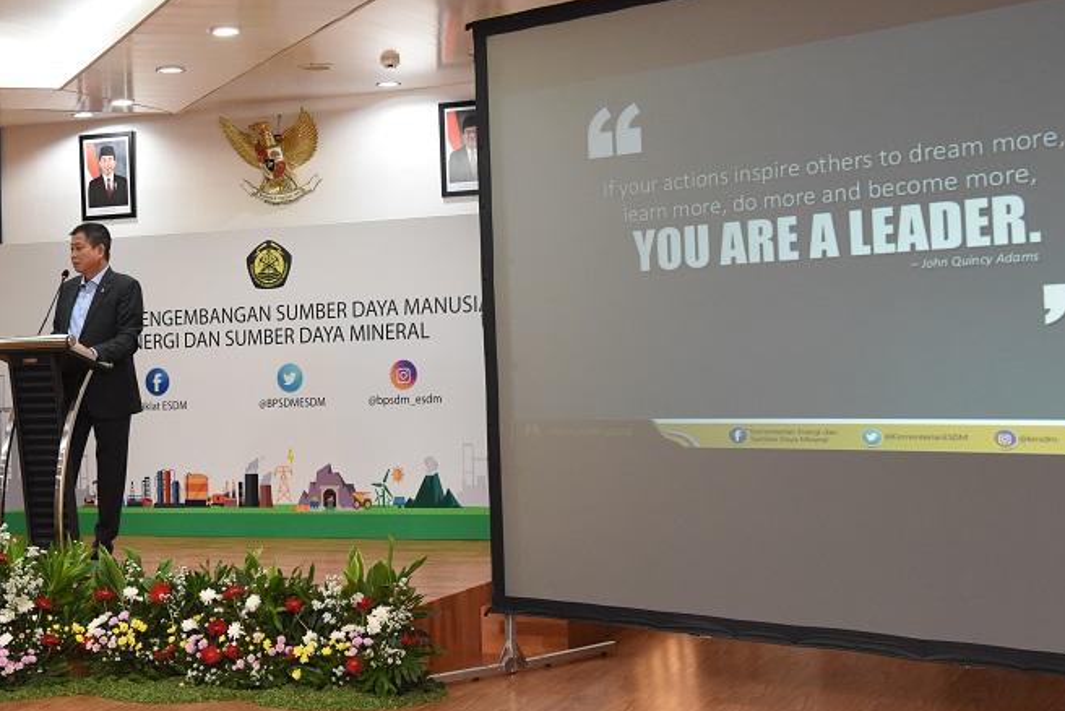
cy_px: 303
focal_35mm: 64
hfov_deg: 31.3
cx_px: 395
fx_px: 1894
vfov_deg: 21.2
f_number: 5.6
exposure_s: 1/125
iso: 3200
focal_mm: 42
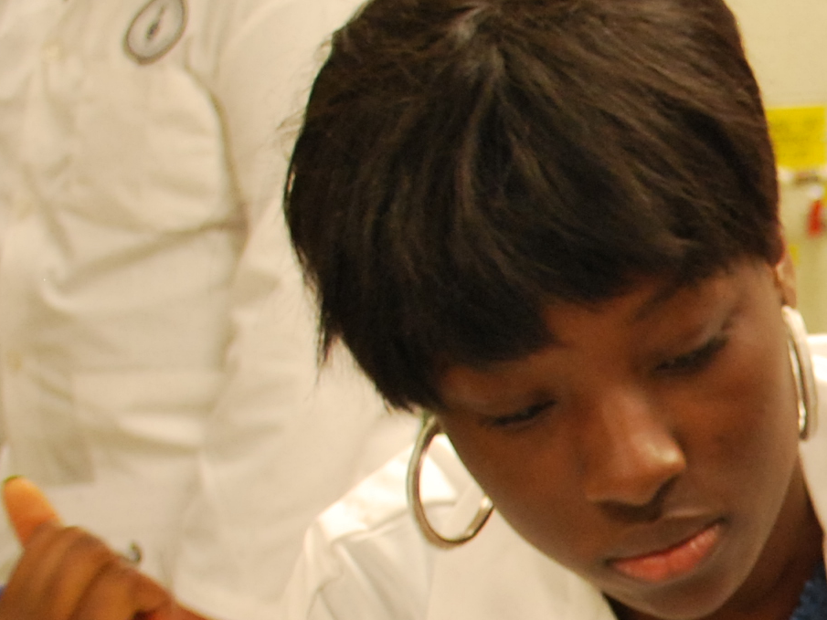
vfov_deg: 8.5
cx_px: 1591
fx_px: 4134
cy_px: 721
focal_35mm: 173
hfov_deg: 10.6
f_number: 4.5
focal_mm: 28
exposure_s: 1/30
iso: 450
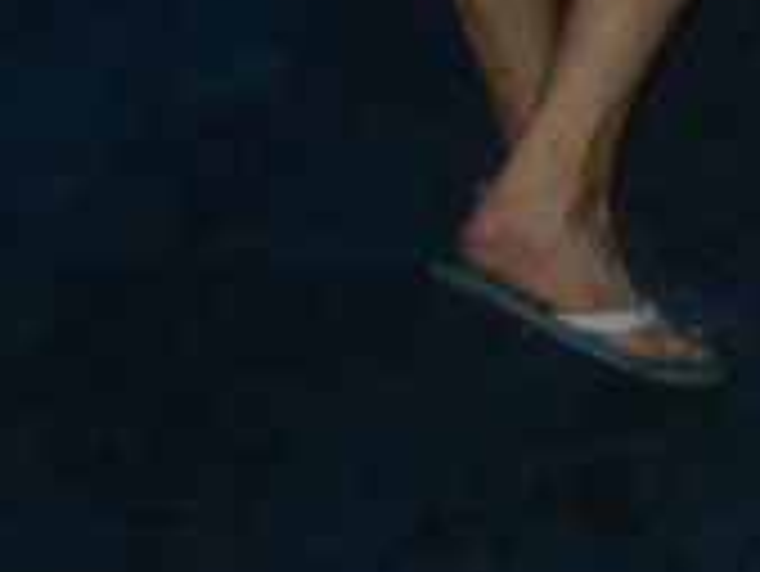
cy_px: -1085
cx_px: 1493
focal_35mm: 182
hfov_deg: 10.1
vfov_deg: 7.3
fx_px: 3999
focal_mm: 5.4
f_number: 3.5
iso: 243
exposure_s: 1/30
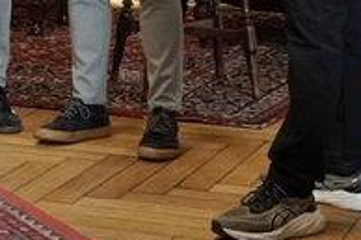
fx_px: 1613
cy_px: -175
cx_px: -47
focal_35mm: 161
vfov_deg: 8.2
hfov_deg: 12.5
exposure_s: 1/125
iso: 2000
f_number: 4
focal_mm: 43
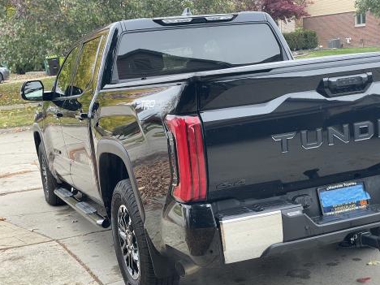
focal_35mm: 56
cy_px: 149
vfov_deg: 26.1
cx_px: 203
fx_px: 615
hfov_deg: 34.3
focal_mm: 6
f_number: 2
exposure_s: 1/99
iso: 50
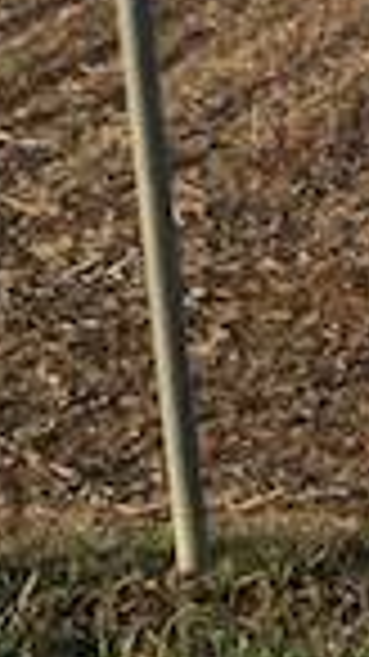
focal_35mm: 157
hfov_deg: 7.1
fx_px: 2734
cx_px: 990
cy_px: -284
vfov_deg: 13.1
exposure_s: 1/600
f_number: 2.4
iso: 50
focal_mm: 4.28
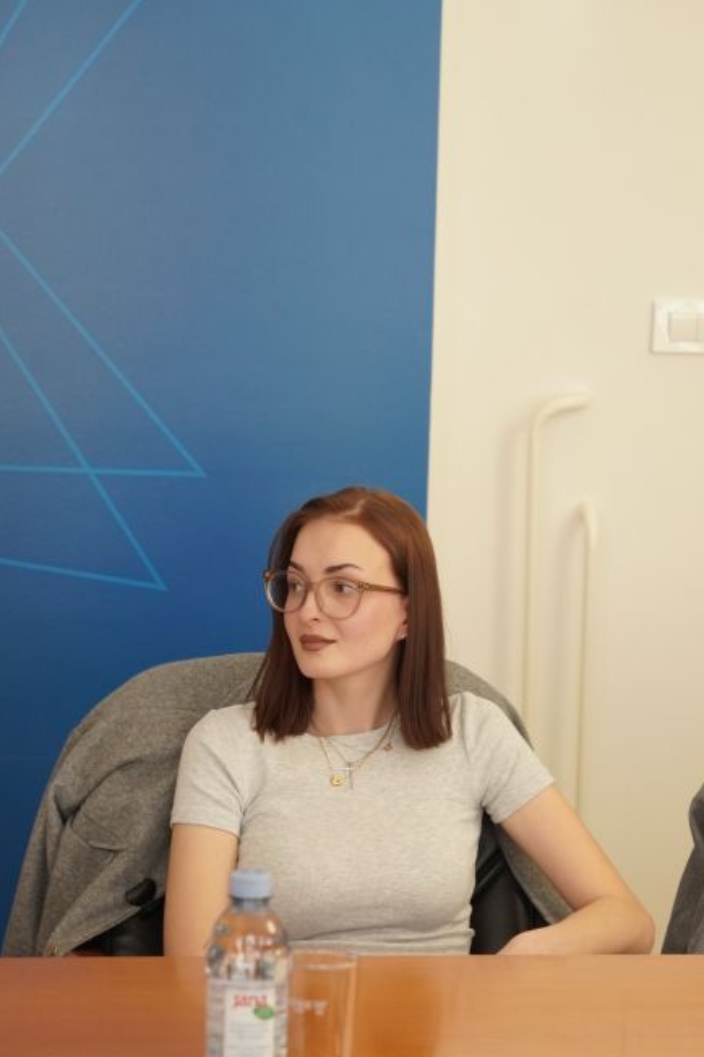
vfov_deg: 17.9
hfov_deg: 12.0
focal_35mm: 114
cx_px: 427
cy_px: 682
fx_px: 3344
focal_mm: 50
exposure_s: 1/125
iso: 800
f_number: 3.5
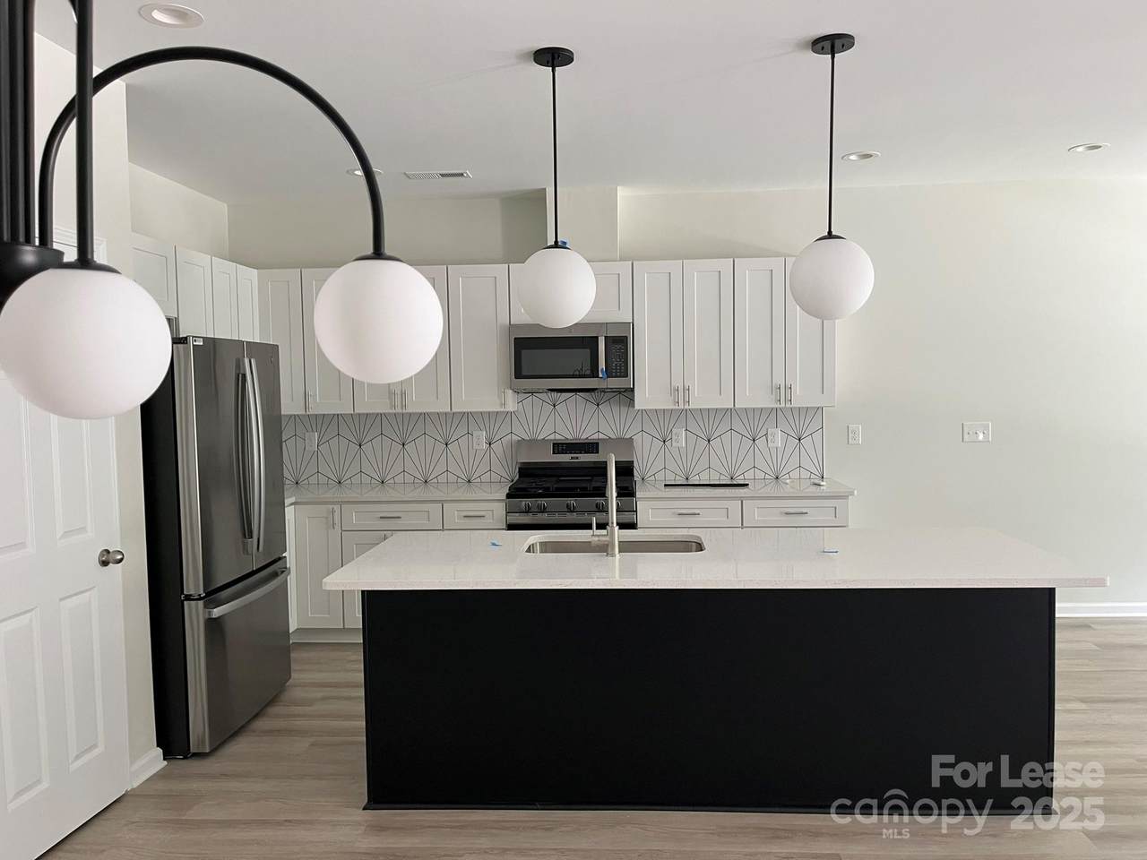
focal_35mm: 26
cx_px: 574
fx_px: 862
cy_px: 430
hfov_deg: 67.3
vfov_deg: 53.1
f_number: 1.6
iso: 125
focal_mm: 5.1
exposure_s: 1/81
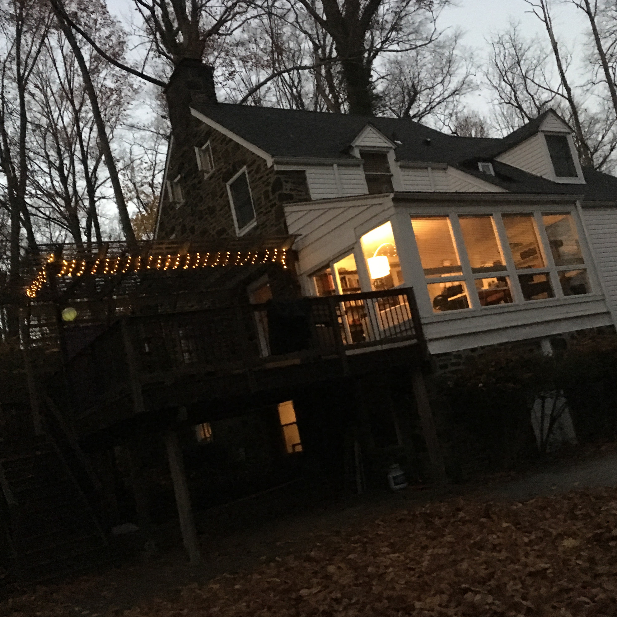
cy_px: 305
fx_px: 706
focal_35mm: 35
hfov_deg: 47.2
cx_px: 320
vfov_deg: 47.2
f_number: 2.2
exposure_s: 1/15
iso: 1000
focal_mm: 4.15
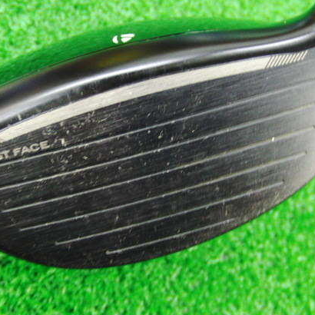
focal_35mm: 51
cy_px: 136
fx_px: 525
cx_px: 158
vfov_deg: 33.3
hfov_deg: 33.4
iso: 400
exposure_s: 1/10
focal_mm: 6.42
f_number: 3.6
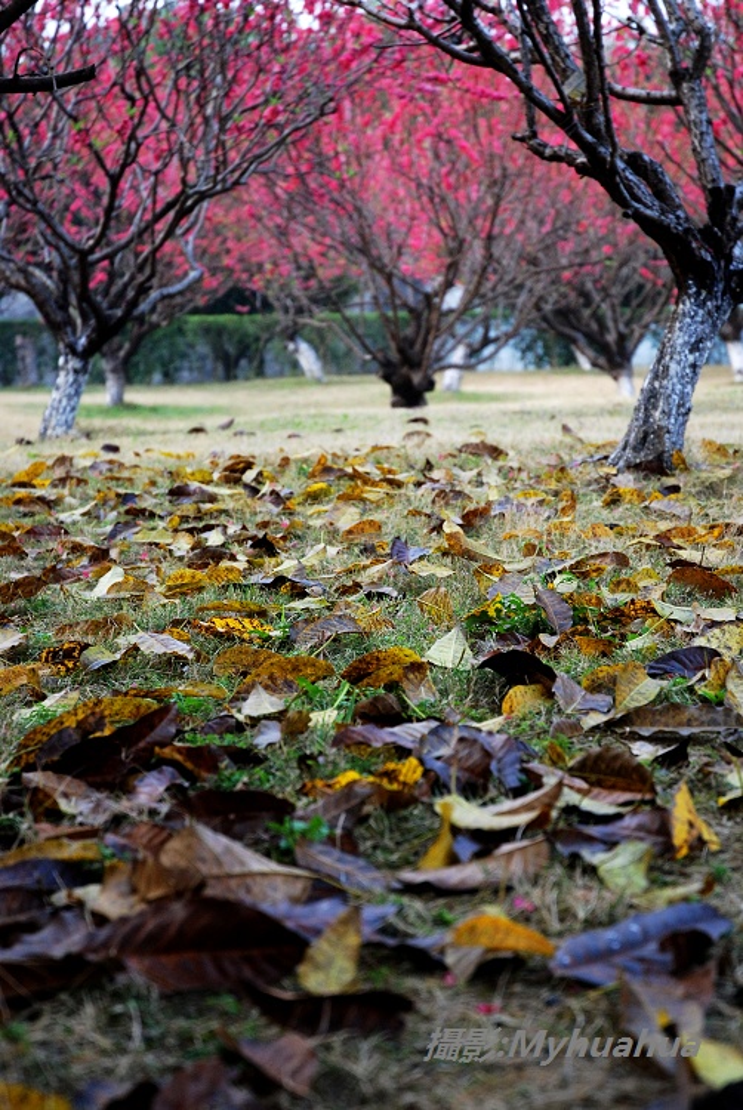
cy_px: 555
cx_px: 372
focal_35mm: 78
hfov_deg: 17.5
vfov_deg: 26.0
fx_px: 2408
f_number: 4.5
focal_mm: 52
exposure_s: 1/80
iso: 500
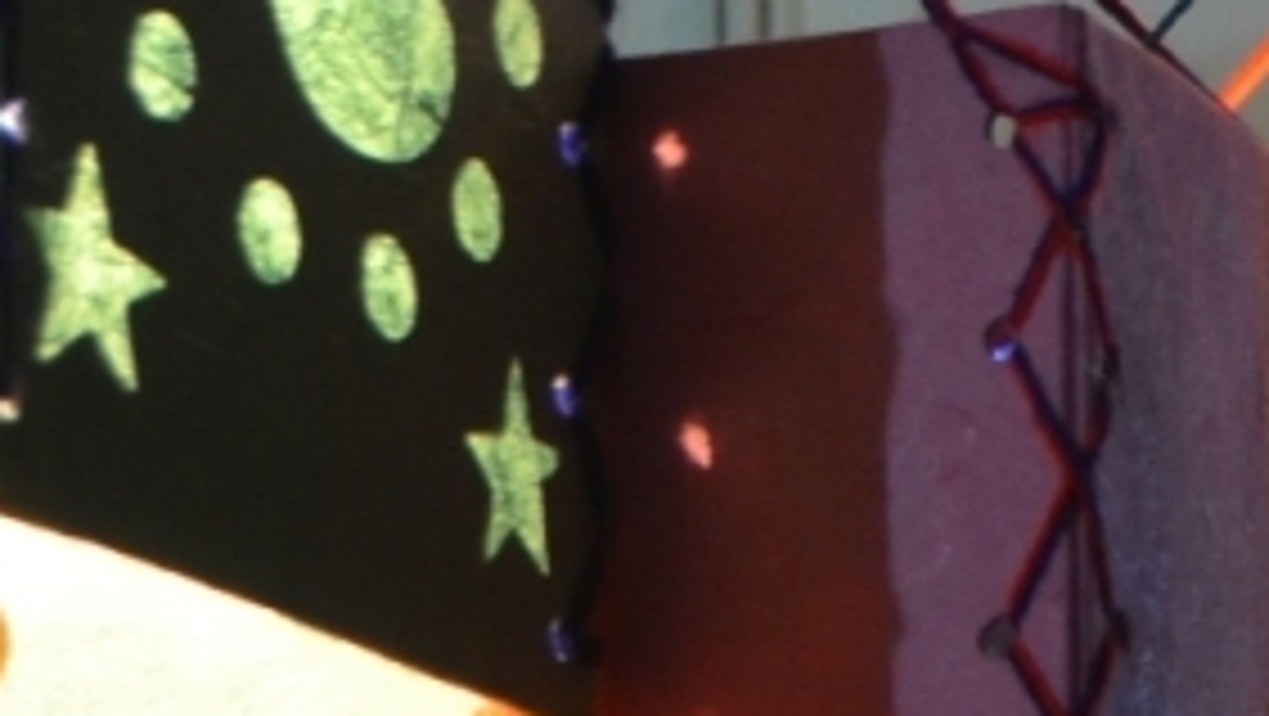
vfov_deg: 4.3
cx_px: 1292
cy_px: 824
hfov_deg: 7.6
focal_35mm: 281
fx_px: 9461
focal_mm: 38
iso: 640
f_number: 4.2
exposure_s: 1/80
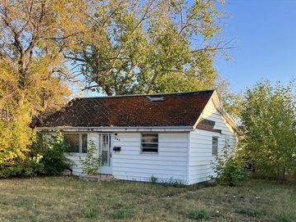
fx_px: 308
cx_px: 167
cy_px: 150
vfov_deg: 39.2
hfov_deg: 51.2
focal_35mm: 36
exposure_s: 1/845
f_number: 1.6
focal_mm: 5.1
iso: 50
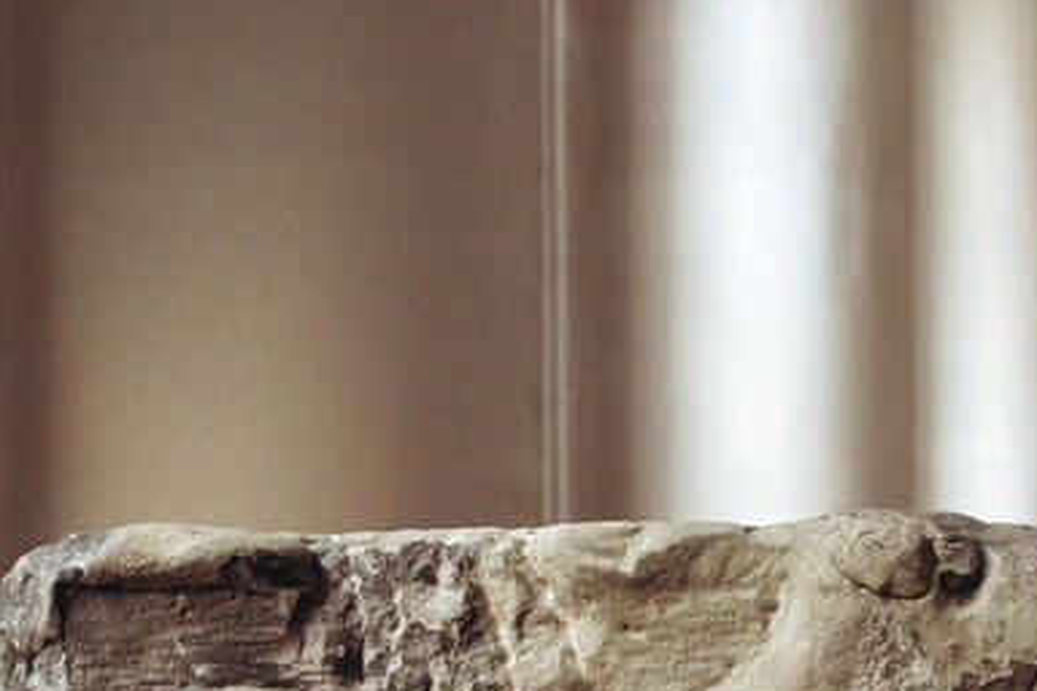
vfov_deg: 8.7
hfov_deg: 13.2
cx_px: 578
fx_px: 4493
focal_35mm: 156
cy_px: 923
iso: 800
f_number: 5.6
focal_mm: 50
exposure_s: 1/100
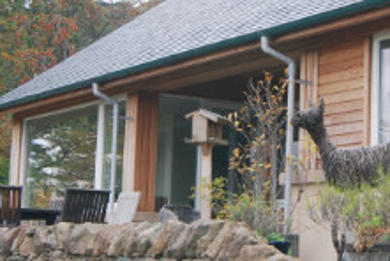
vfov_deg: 12.0
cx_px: 259
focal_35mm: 114
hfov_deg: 17.9
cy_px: 83
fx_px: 1237
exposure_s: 1/60
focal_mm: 24
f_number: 8
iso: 200
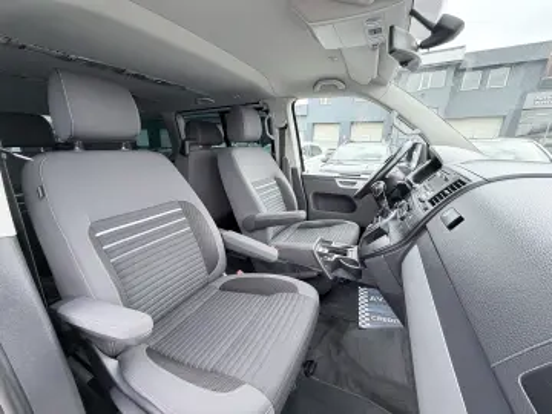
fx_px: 223
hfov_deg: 102.1
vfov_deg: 85.7
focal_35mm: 14
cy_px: 207
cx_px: 276
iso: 100
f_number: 2.2
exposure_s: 1/121
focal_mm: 2.22
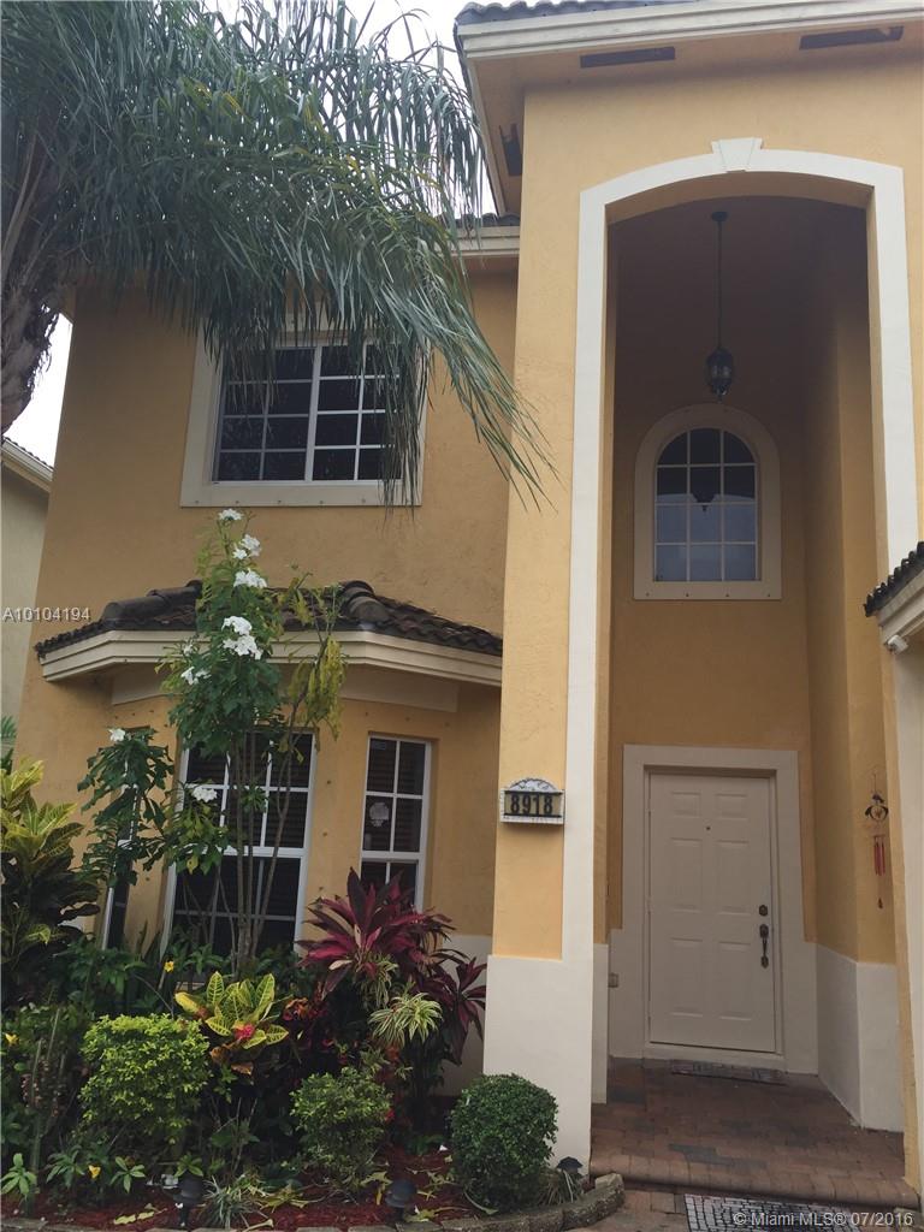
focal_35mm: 29
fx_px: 1032
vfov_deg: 61.7
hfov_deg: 48.2
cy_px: 616
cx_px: 462
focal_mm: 4.15
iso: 32
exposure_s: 1/659
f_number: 2.2
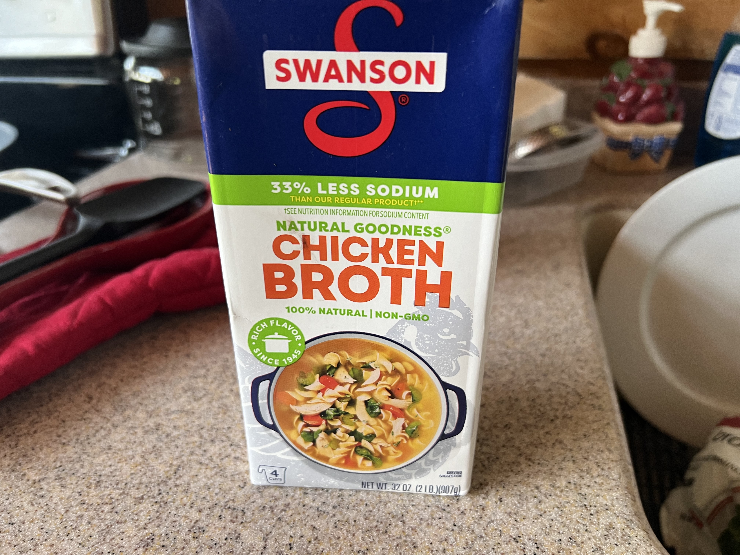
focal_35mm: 26
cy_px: 278
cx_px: 370
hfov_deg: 67.3
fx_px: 556
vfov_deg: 53.1
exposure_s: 1/60
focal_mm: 5.7
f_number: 1.5
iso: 200
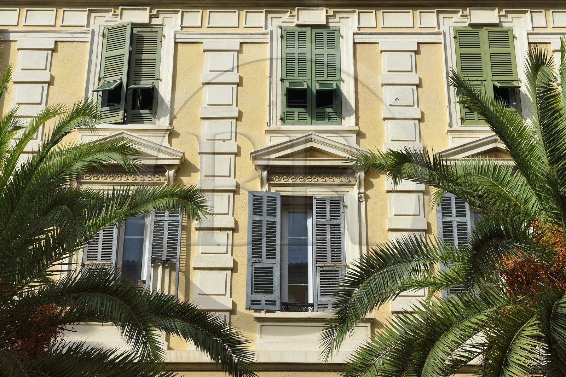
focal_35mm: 70
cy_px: 188
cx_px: 283
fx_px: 1100
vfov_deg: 19.4
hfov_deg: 28.8
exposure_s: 1/320
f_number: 11
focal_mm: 70
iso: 200
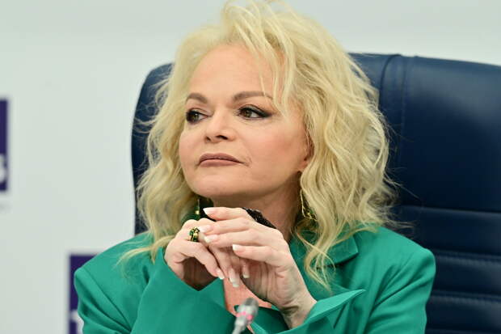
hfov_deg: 6.9
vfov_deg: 4.6
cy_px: 167
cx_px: 250
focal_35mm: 300
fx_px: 4174
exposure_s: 1/400
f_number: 6
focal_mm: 300
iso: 3200
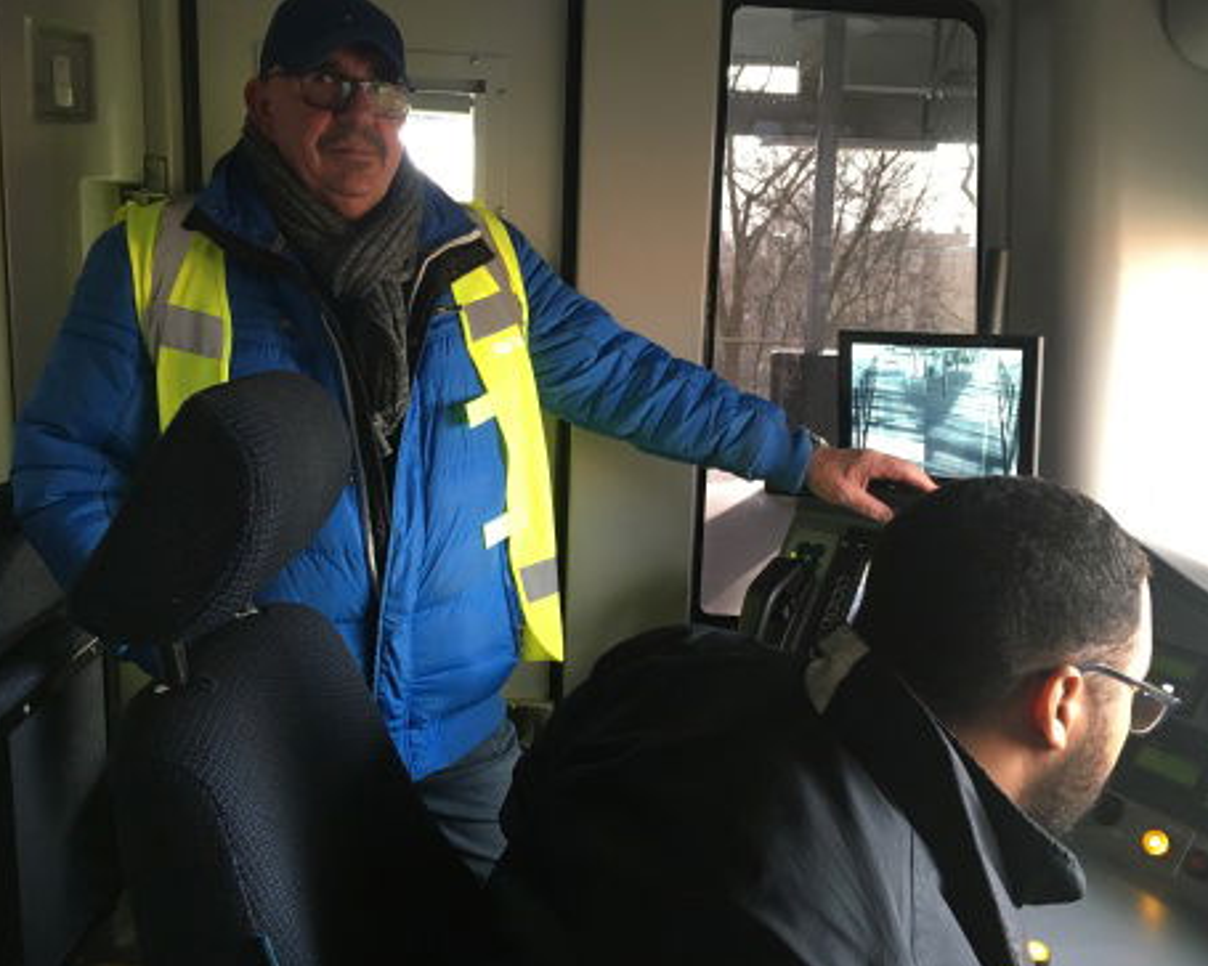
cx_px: 642
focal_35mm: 31
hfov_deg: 57.1
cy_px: 474
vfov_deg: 47.1
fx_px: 1108
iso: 160
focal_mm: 4.15
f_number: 2.2
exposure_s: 1/33
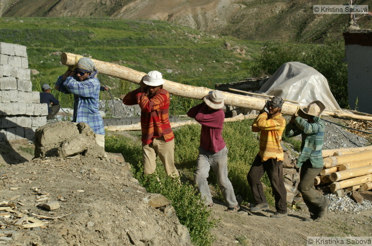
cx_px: 186
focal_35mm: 75
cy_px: 123
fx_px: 773
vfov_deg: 18.1
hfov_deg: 27.0
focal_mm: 50
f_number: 9
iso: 100
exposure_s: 1/200
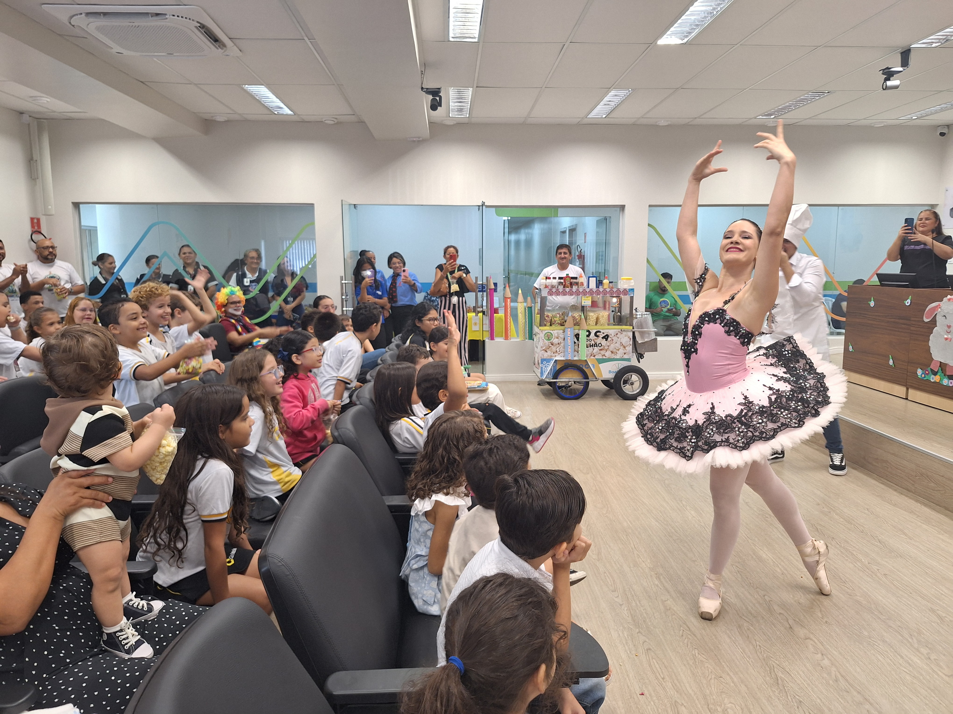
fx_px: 633
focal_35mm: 23
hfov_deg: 73.9
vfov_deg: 58.9
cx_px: 476
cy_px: 357
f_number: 1.8
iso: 125
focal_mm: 5.54
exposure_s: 1/40
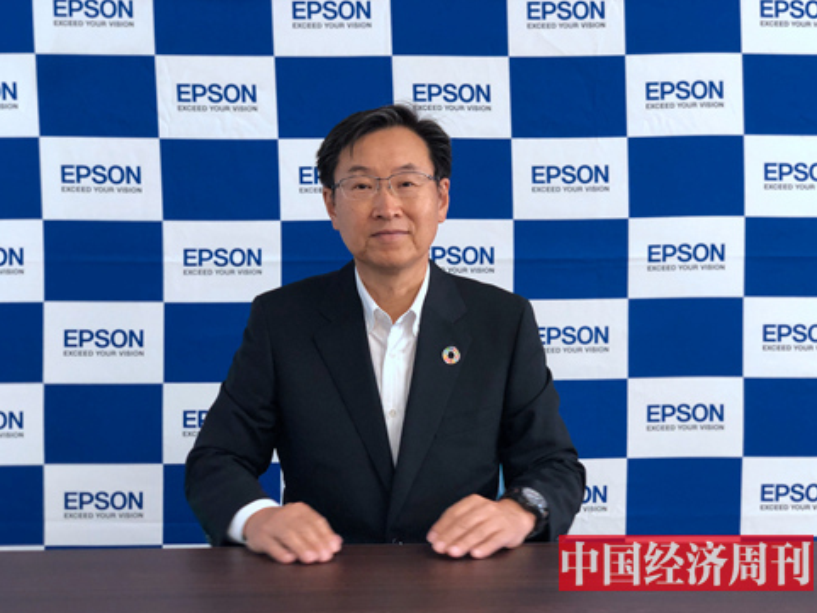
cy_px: 317
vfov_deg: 27.0
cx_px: 423
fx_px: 1275
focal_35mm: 54
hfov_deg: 35.5
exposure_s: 1/39
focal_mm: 6
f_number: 2.4
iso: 125
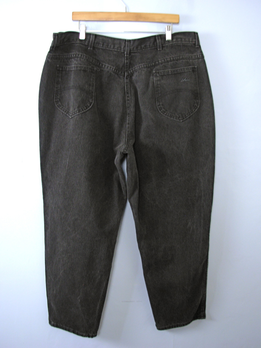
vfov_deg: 49.0
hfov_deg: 37.7
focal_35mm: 38
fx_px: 382
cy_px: 174
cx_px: 130
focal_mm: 6.3
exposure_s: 1/13.1
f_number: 2.9
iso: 50
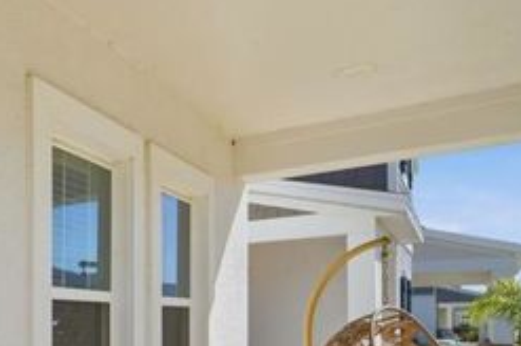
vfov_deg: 31.5
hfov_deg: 35.0
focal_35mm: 40
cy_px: 320
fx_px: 578
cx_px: -144
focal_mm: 14
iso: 125
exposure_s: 1/500
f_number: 11
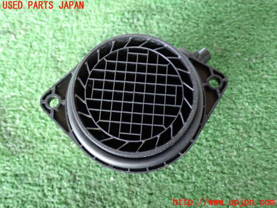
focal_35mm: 38
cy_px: 104
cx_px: 138
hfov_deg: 49.0
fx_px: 304
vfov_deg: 37.7
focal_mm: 6.83
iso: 800
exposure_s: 1/25
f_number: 2.7
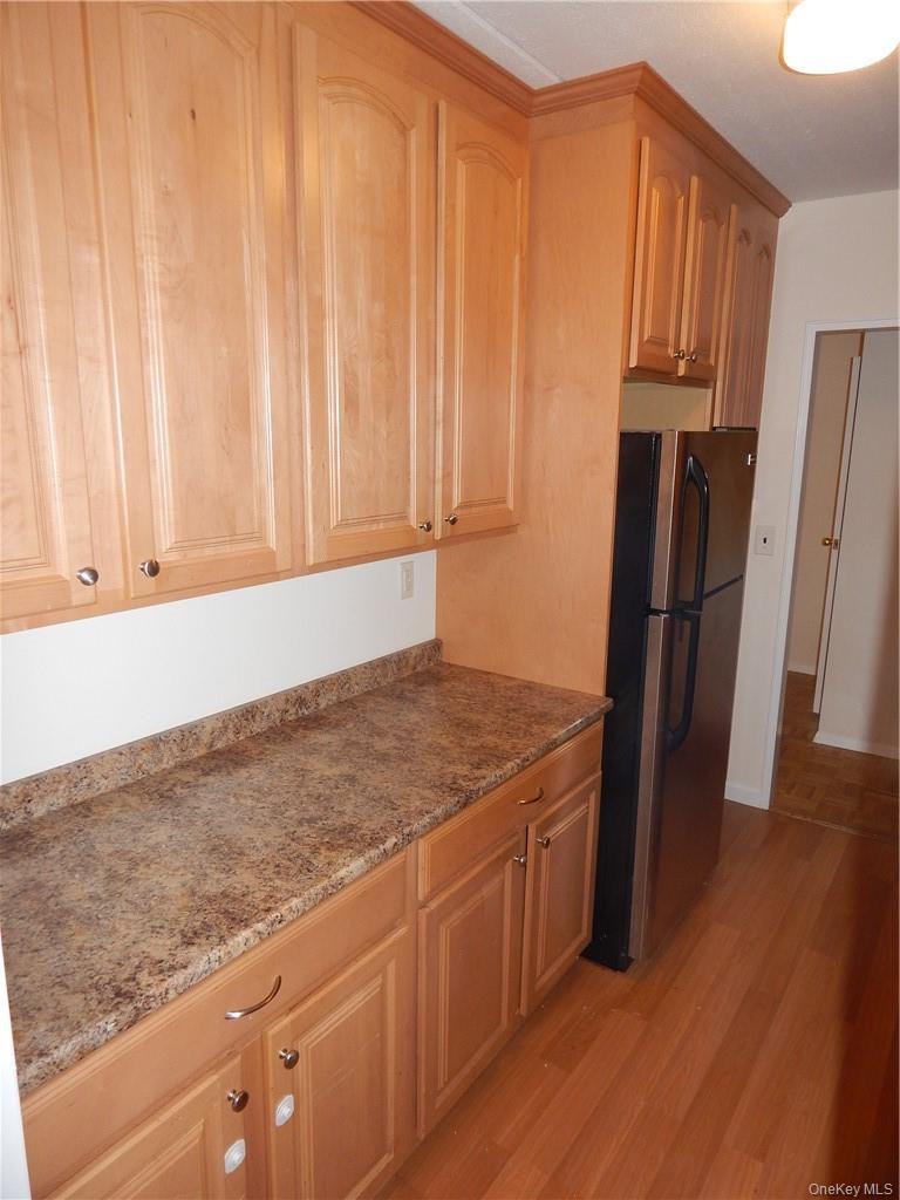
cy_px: 600
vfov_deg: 76.4
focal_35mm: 22
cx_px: 450
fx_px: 763
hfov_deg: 61.1
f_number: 3
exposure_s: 1/30
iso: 200
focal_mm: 4
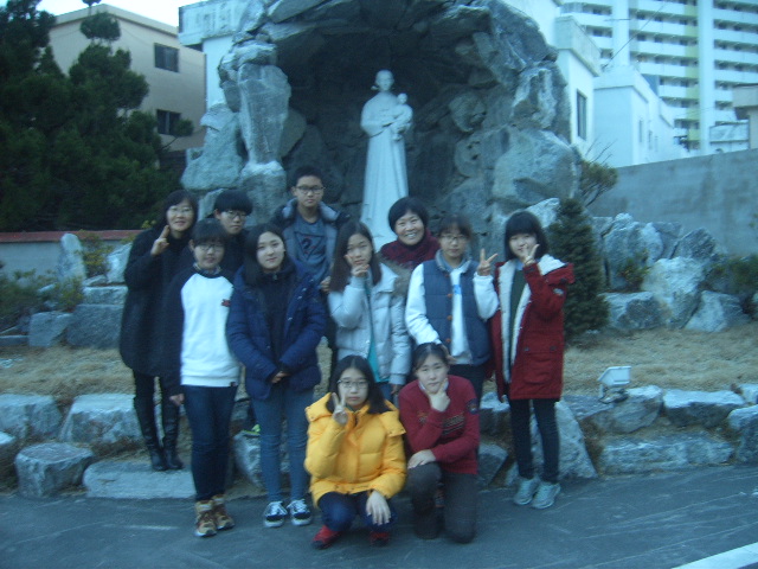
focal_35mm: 35
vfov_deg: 40.7
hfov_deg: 52.6
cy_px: 284
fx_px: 766
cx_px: 379
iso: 100
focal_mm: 5.8
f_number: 2.8
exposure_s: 1/15
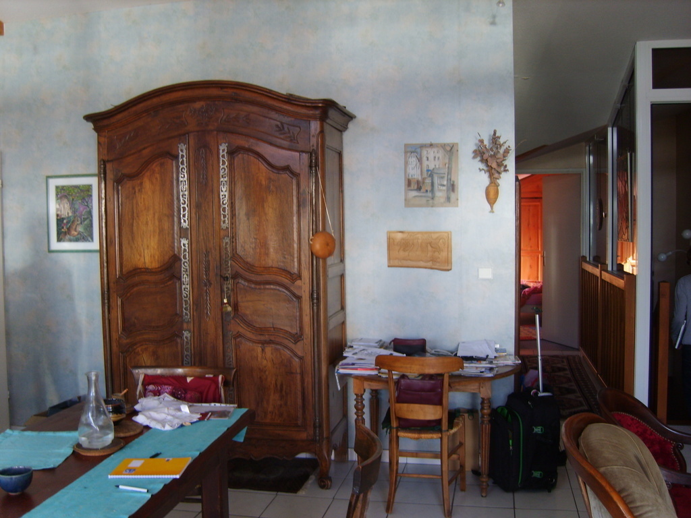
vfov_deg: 40.7
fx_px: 699
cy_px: 259
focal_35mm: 35
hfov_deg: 52.6
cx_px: 346
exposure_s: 1/30
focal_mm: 7.4
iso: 69
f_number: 2.8
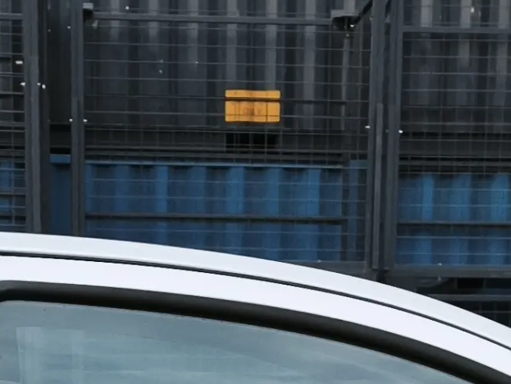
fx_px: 1994
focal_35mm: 135
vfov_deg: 9.6
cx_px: 242
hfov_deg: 14.6
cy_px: 953
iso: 250
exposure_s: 1/99.9
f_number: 1.62
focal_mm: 6.45
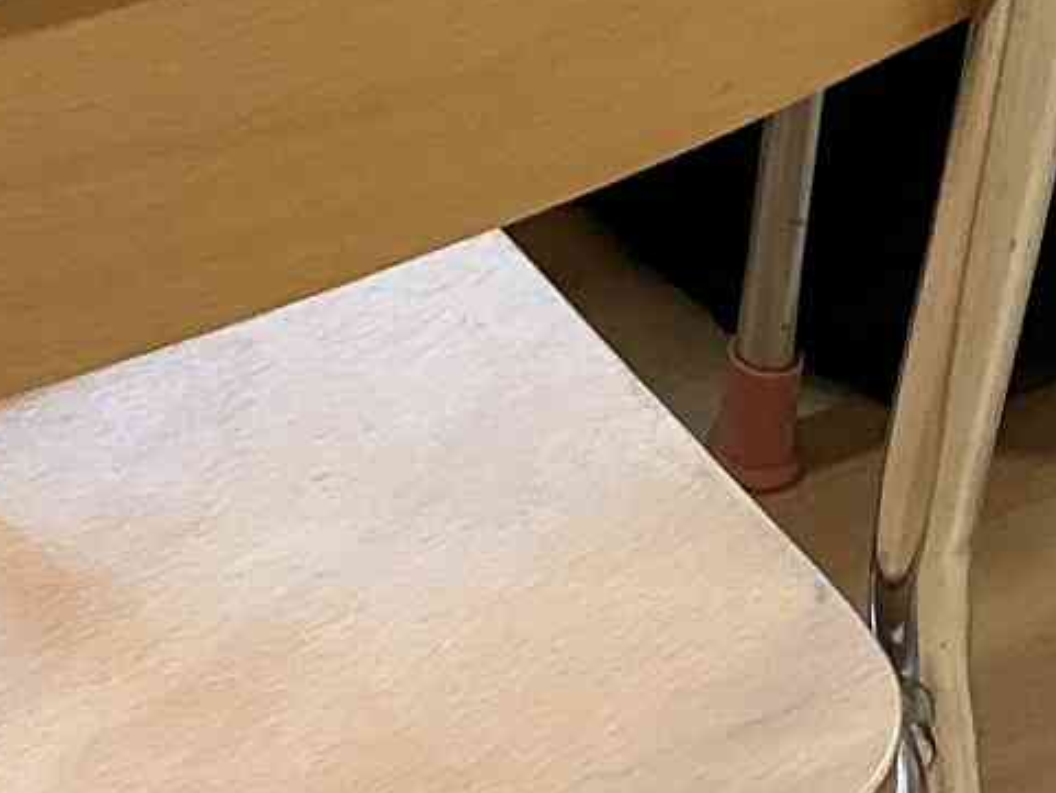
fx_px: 4455
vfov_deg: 9.5
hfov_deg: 13.5
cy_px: -794
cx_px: 450
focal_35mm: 146
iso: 80
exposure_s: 1/60
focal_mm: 3
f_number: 1.8
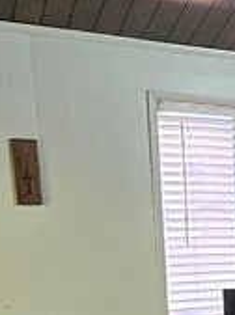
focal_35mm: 79
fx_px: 718
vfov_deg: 23.8
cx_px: 567
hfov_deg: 13.5
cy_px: 311
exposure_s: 1/60
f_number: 2.2
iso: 1000
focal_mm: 2.2
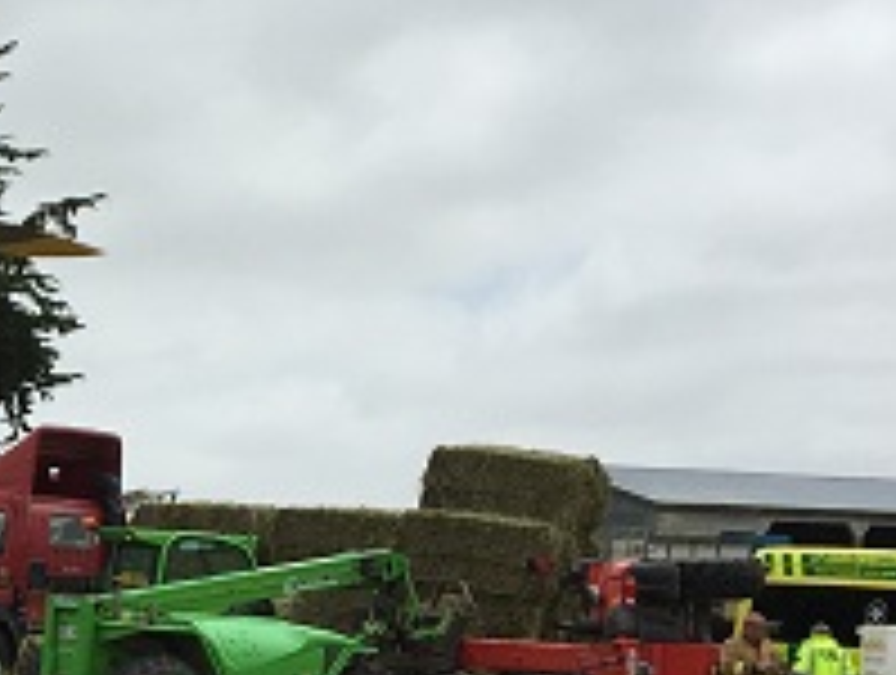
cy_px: 590
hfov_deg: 14.7
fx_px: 3138
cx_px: -572
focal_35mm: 121
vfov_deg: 12.2
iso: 25
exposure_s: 1/3497
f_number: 2.2
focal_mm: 4.15
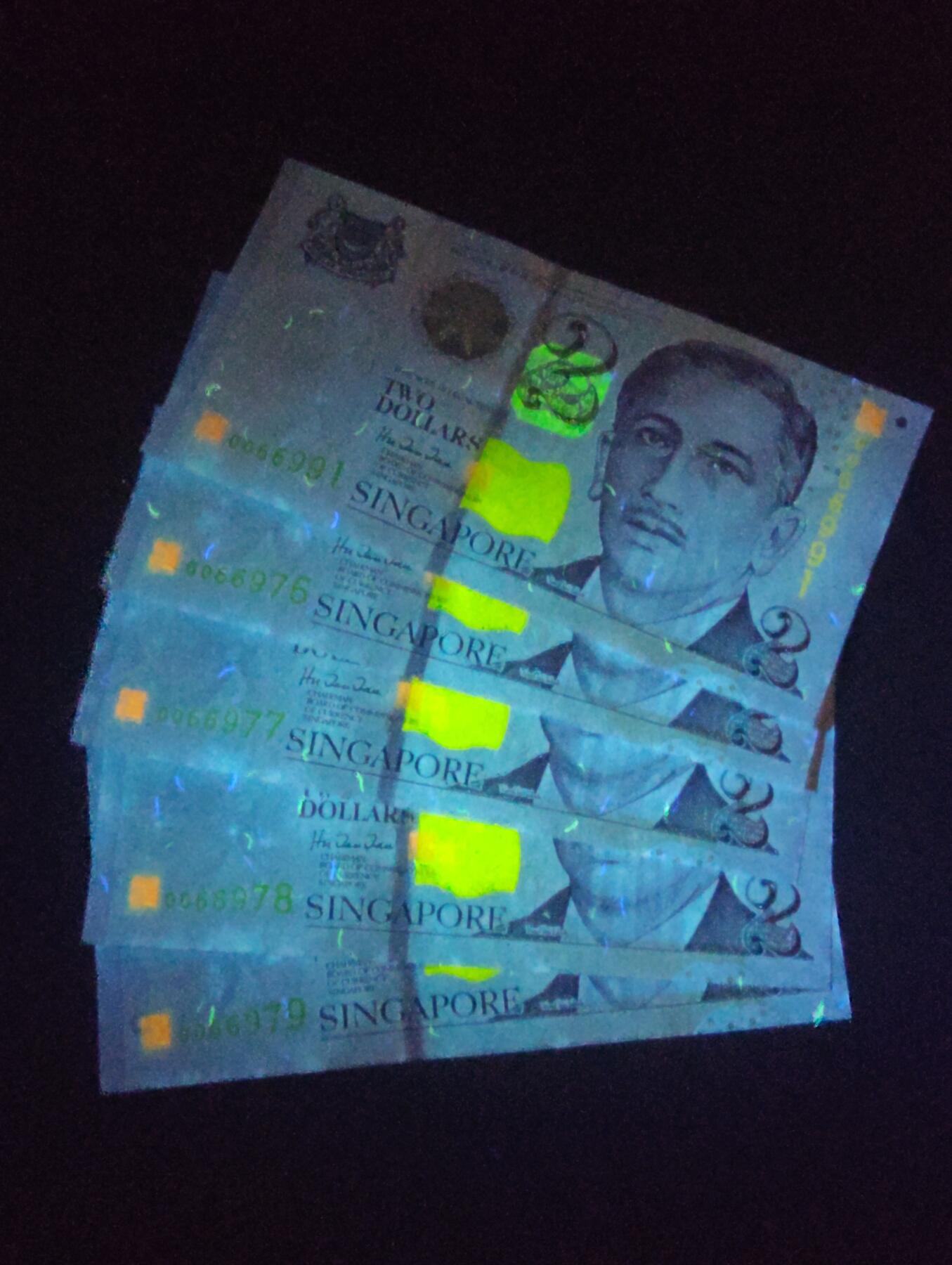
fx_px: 1829
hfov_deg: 29.2
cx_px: 476
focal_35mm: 50
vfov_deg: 38.1
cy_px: 632
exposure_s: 1/14.3
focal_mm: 3.42
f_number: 2.2
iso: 5000
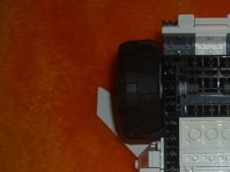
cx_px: 217
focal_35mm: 87
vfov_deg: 16.5
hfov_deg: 21.9
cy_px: 178
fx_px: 578
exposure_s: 1/60
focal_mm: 6.8
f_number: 4.6
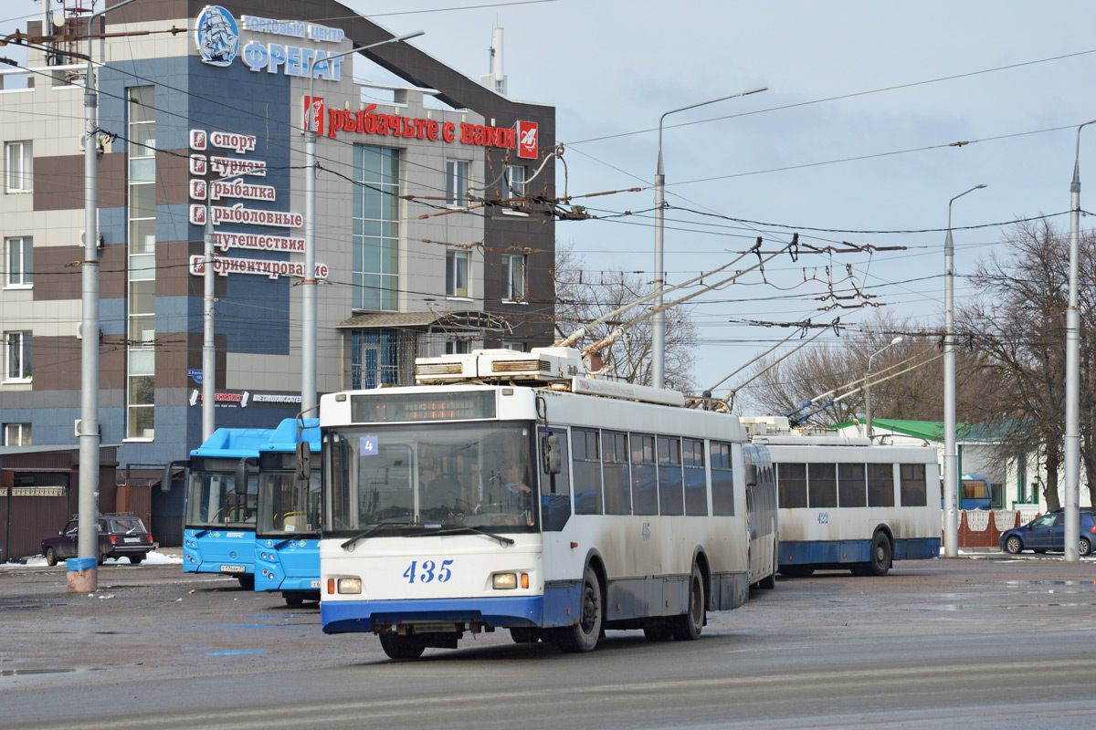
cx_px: 548
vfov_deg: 10.8
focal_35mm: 128
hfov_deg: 16.1
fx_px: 3881
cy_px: 365
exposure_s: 1/250
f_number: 8
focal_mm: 85
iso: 100
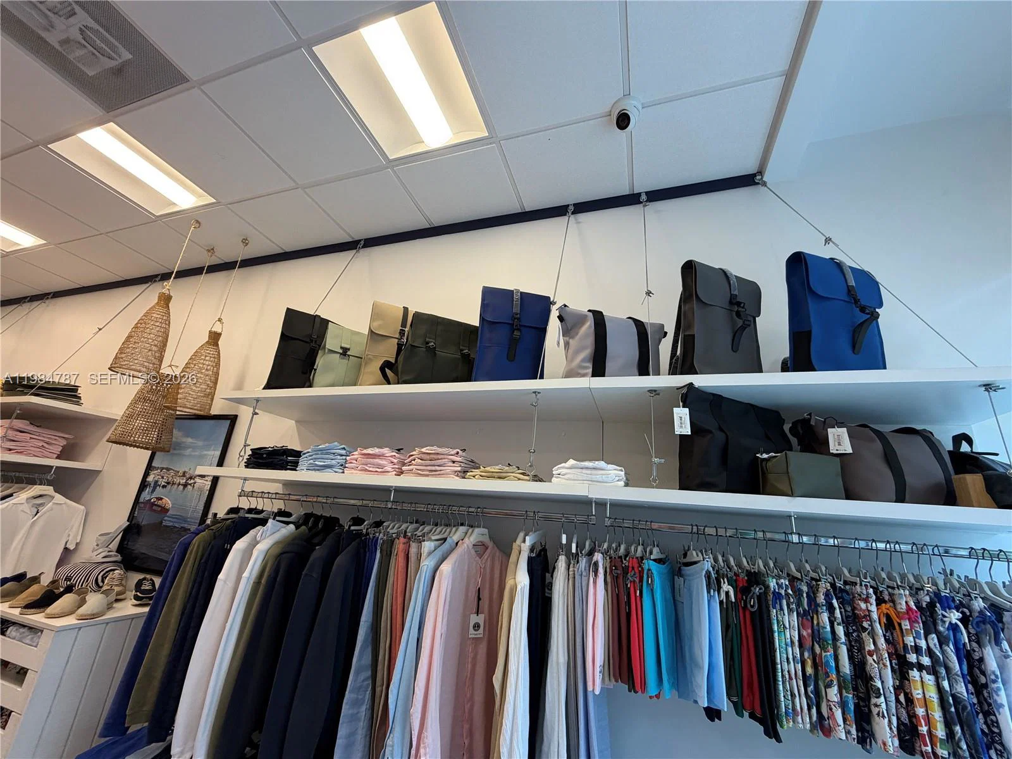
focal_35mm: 14
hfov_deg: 102.1
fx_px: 409
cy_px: 380
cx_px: 506
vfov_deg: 85.7
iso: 125
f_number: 2.2
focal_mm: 2.22
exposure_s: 1/120
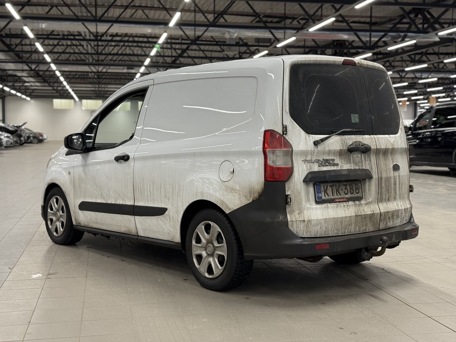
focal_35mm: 48
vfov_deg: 30.3
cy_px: 171
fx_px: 632
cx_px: 228
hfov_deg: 39.7
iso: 125
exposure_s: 1/107
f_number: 1.78
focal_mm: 6.76
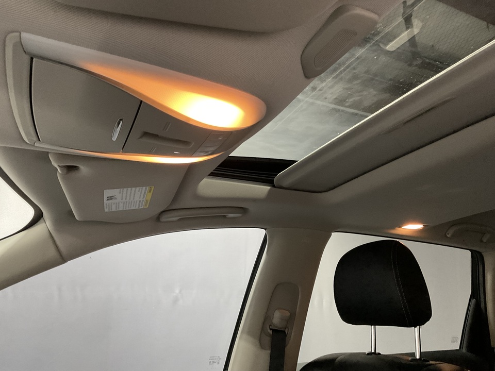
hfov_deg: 61.7
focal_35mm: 29
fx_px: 415
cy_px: 186
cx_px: 248
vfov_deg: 48.2
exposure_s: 1/50
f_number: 1.8
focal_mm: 3
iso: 160
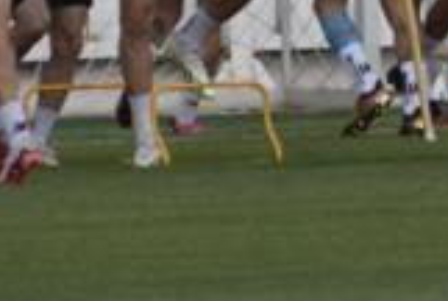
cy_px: -59
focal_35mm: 1715
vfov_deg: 0.8
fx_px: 21381
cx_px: 497
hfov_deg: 1.2
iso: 160
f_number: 5.6
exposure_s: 1/250
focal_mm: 300
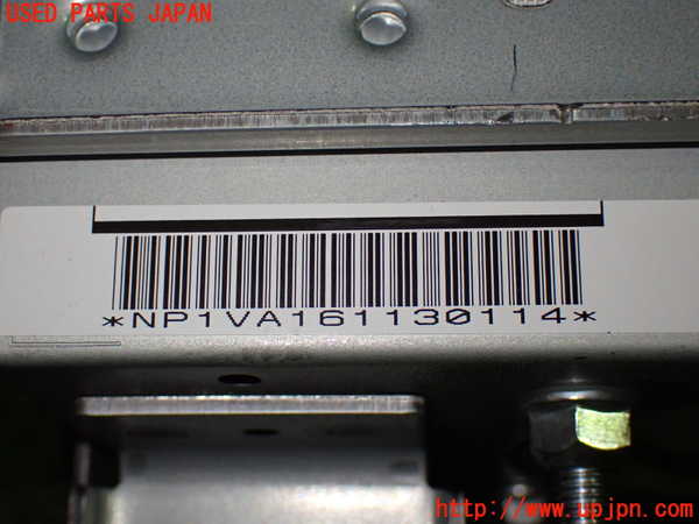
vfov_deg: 23.7
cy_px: 262
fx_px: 1252
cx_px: 350
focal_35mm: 62
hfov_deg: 31.2
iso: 800
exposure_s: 1/250
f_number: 3.6
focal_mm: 11.09
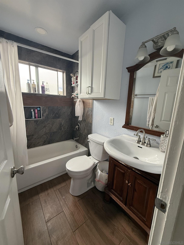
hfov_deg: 85.7
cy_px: 122
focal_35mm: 14
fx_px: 99
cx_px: 92
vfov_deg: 102.1
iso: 200
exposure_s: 1/99
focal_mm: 2.22
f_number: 2.2
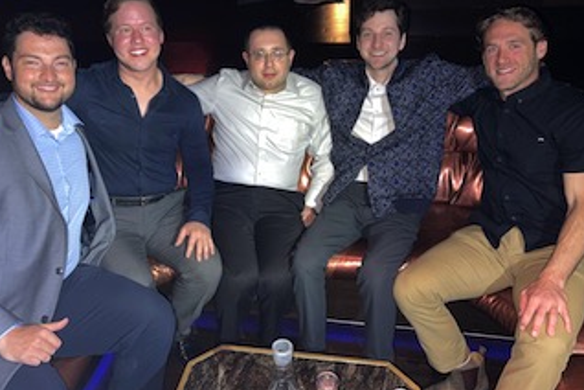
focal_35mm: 34
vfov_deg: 38.8
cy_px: 173
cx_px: 279
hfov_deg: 55.8
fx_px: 552
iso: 160
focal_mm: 5.1
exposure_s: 1/7
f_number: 1.6
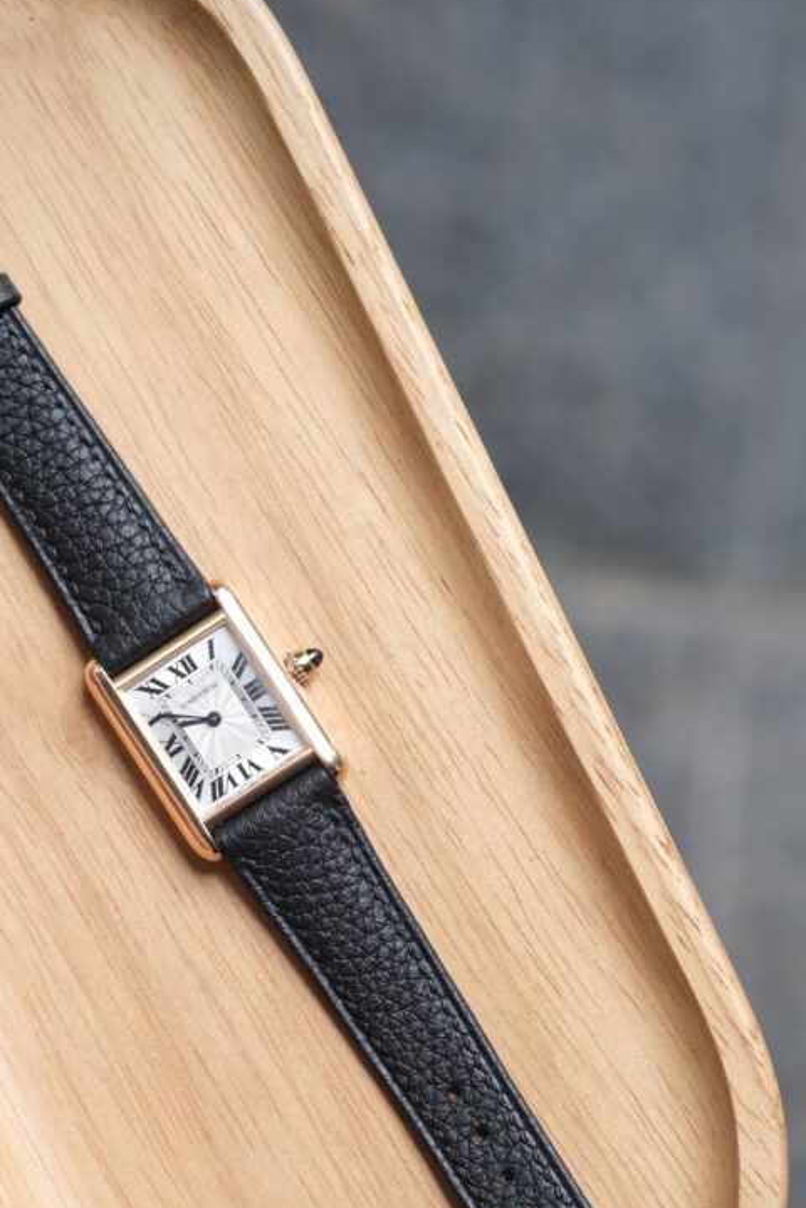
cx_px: 277
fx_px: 4093
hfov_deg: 11.2
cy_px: 807
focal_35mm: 122
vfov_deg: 16.7
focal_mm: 60
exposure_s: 1/100
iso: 500
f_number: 5.6
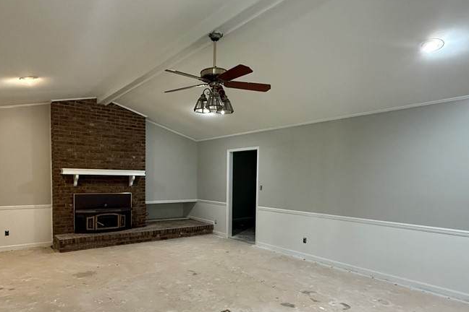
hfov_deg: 75.9
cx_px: 213
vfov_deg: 54.6
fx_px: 300
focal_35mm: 23
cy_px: 192
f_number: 2.2
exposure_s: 1/60
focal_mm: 2.22
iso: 800
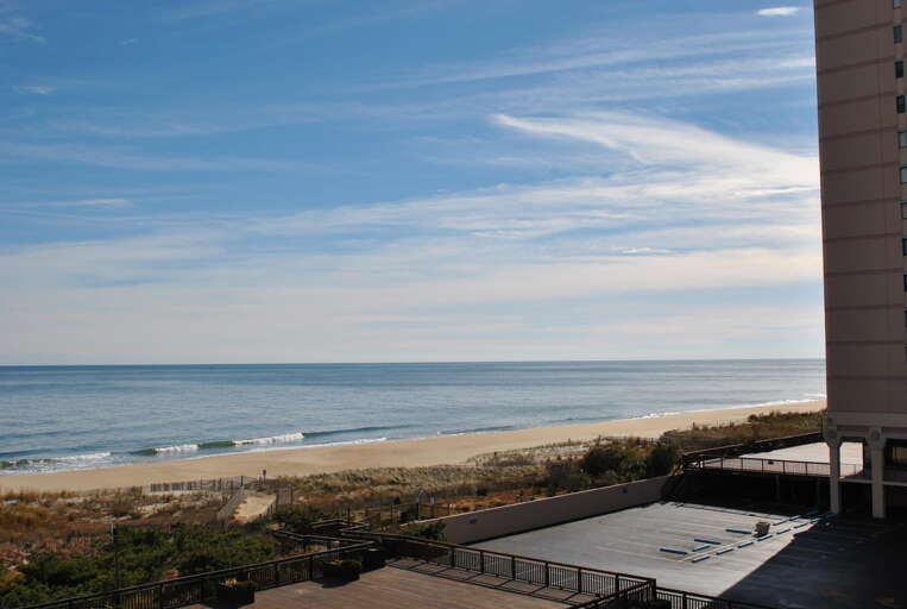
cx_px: 454
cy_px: 304
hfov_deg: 53.0
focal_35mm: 36
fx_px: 909
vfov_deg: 37.0
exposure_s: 1/400
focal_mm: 24
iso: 100
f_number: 10
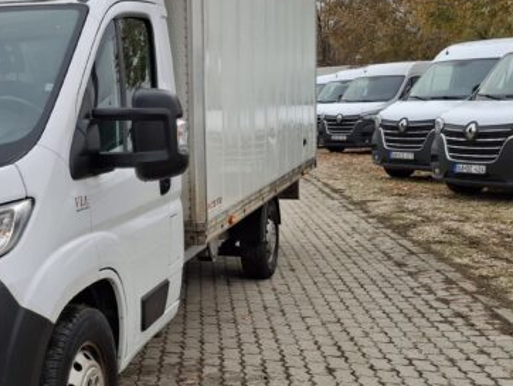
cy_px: 184
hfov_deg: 34.2
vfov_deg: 27.6
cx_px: 52
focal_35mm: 53
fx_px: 786
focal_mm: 4.69
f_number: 1.8
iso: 32
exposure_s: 1/709
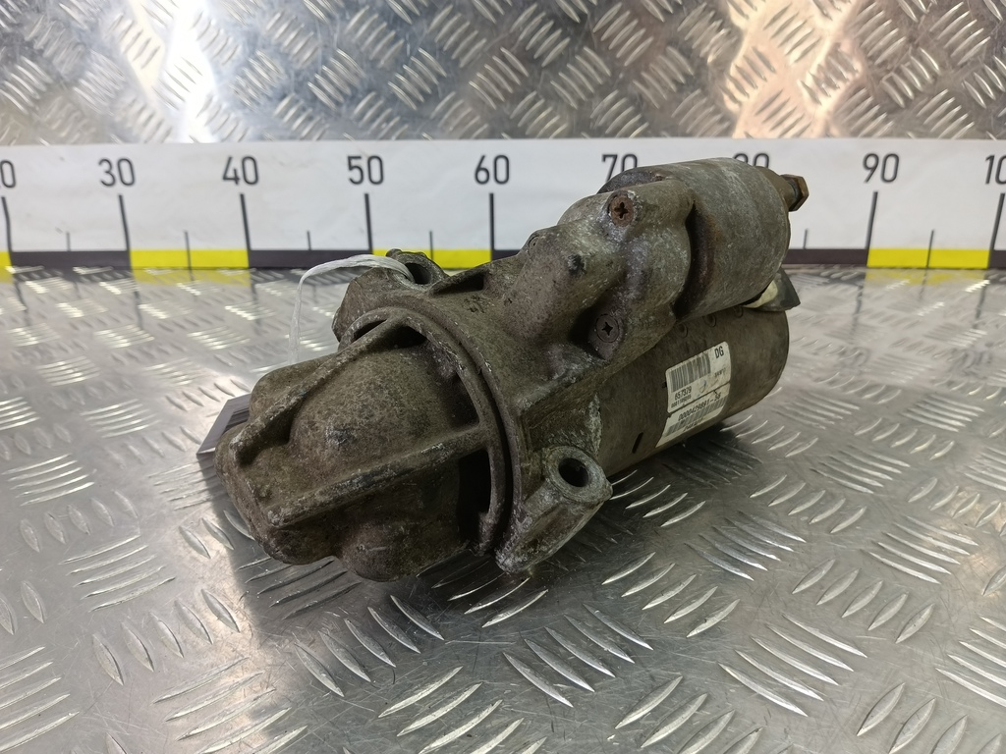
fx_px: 668
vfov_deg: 58.9
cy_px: 377
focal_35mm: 23
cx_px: 503
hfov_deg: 73.9
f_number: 1.6
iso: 133
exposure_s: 1/50
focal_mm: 4.11
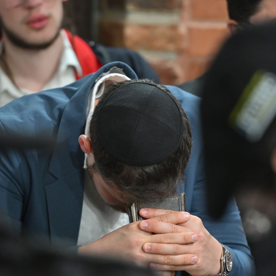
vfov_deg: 5.0
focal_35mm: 351
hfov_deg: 5.0
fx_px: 3166
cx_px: 138
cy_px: 156
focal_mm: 200
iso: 2000
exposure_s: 1/250
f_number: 3.5
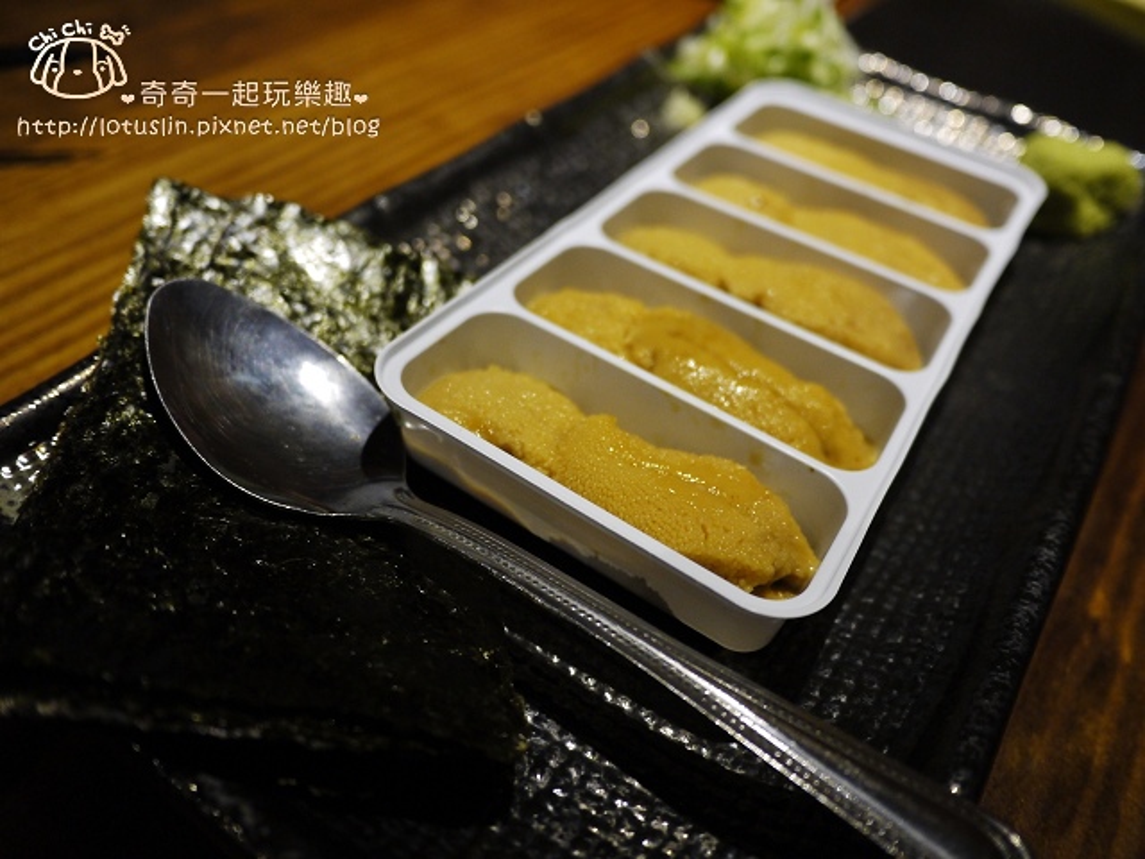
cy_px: 430
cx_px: 572
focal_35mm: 28
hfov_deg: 63.4
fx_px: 926
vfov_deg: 49.7
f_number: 2.5
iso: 400
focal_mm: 14
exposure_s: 1/60
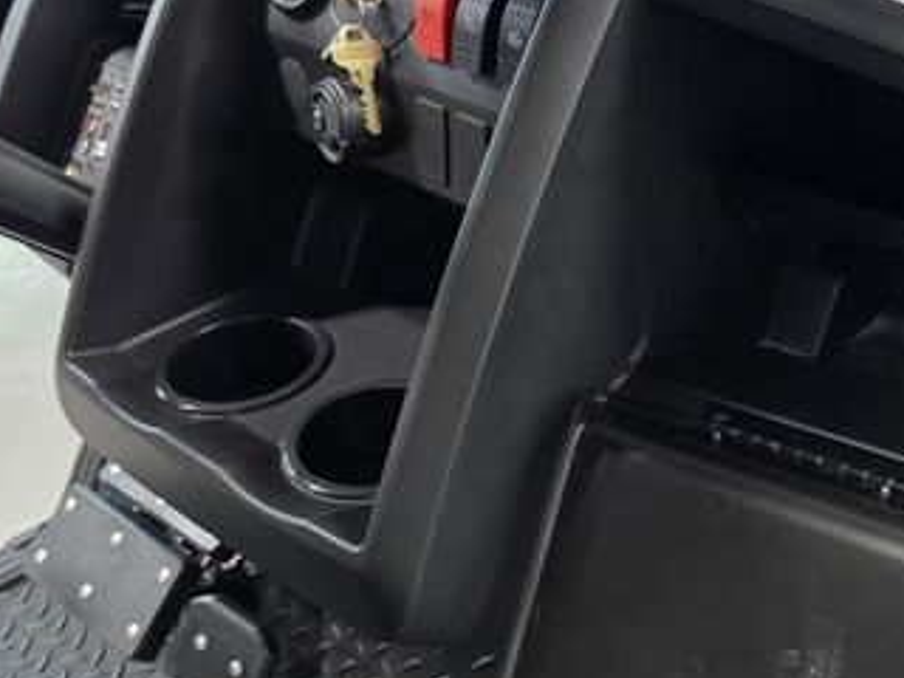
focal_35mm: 46
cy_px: 356
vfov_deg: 31.5
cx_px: 743
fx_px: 1201
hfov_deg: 39.4
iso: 400
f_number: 1.7
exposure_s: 1/120
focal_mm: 6.3
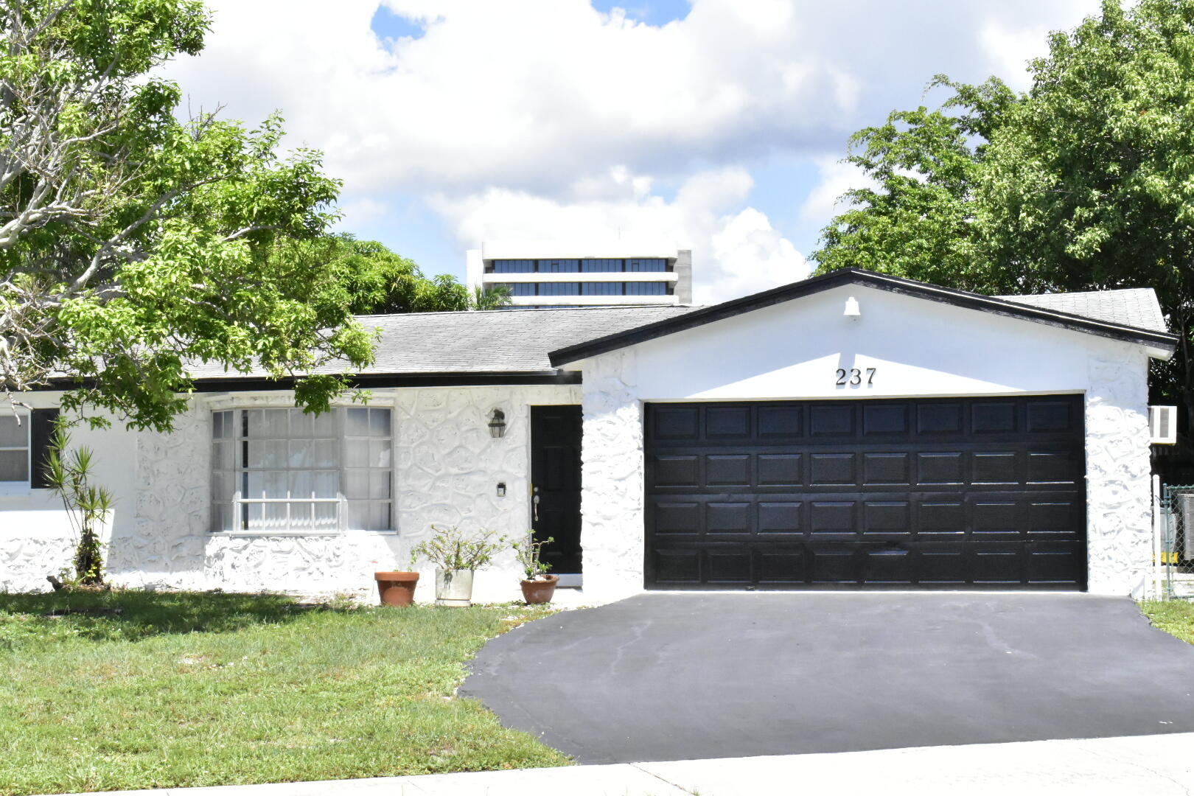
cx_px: 597
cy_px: 398
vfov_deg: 22.6
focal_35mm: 60
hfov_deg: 33.4
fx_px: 1990
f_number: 22
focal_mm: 40
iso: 5000
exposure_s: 1/1250
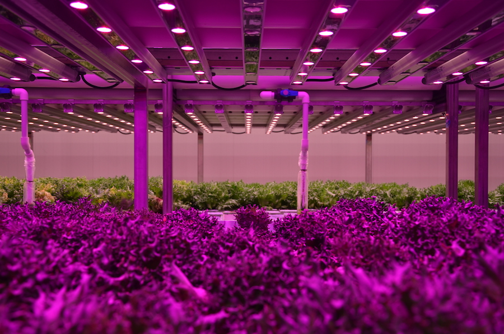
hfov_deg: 46.5
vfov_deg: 31.8
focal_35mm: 42
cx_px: 252
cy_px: 167
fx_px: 587
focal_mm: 28
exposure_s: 1/125
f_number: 5.6
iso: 320
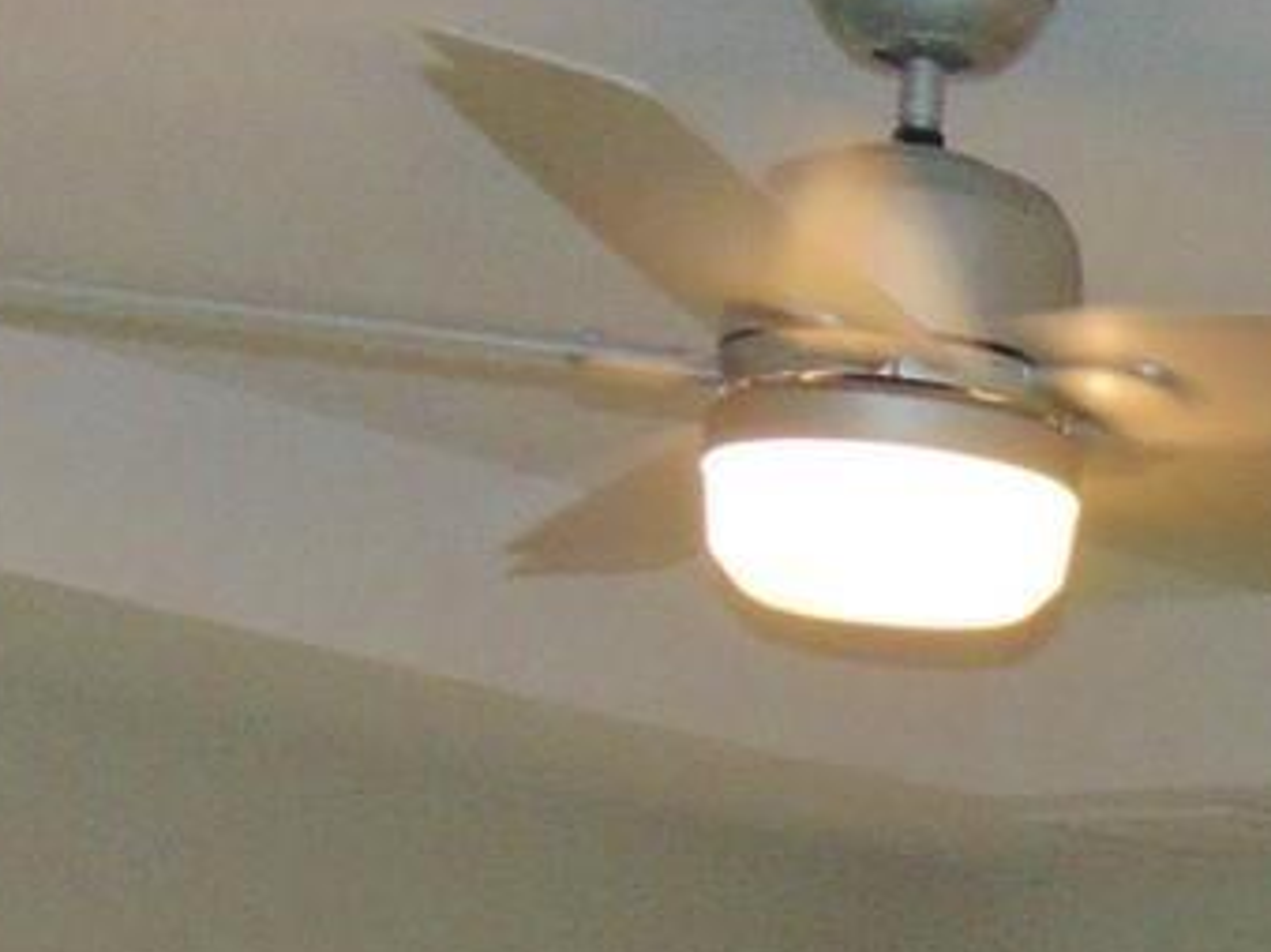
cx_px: 1923
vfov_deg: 12.2
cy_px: 1244
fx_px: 4331
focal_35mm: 118
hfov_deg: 15.4
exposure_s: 1/30
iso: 200
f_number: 3
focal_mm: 4.5
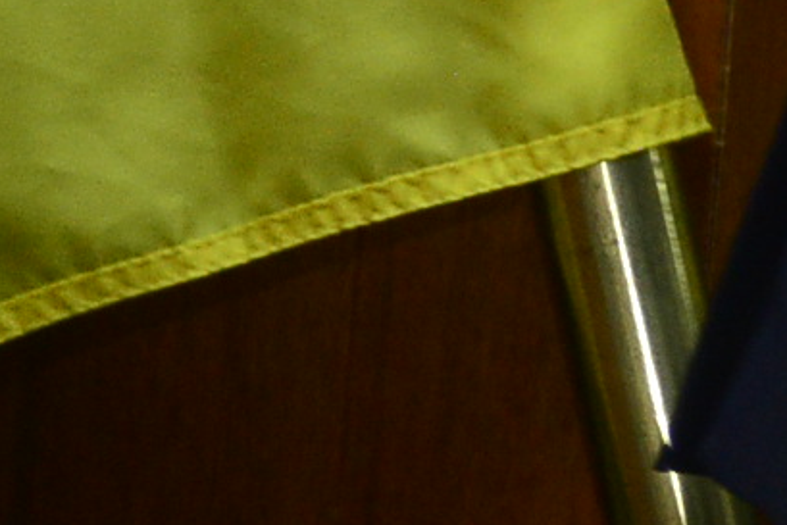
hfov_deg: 4.3
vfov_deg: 2.9
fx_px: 9972
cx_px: 2813
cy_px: -1279
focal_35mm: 456
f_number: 3.2
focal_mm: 62
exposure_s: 1/125
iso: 2000
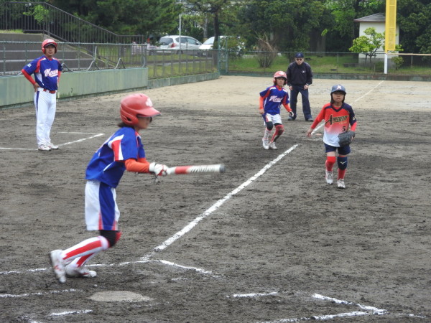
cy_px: 162
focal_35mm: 115
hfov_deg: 17.1
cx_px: 216
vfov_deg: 12.9
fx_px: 1432
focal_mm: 20.6
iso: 100
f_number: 5
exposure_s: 1/100
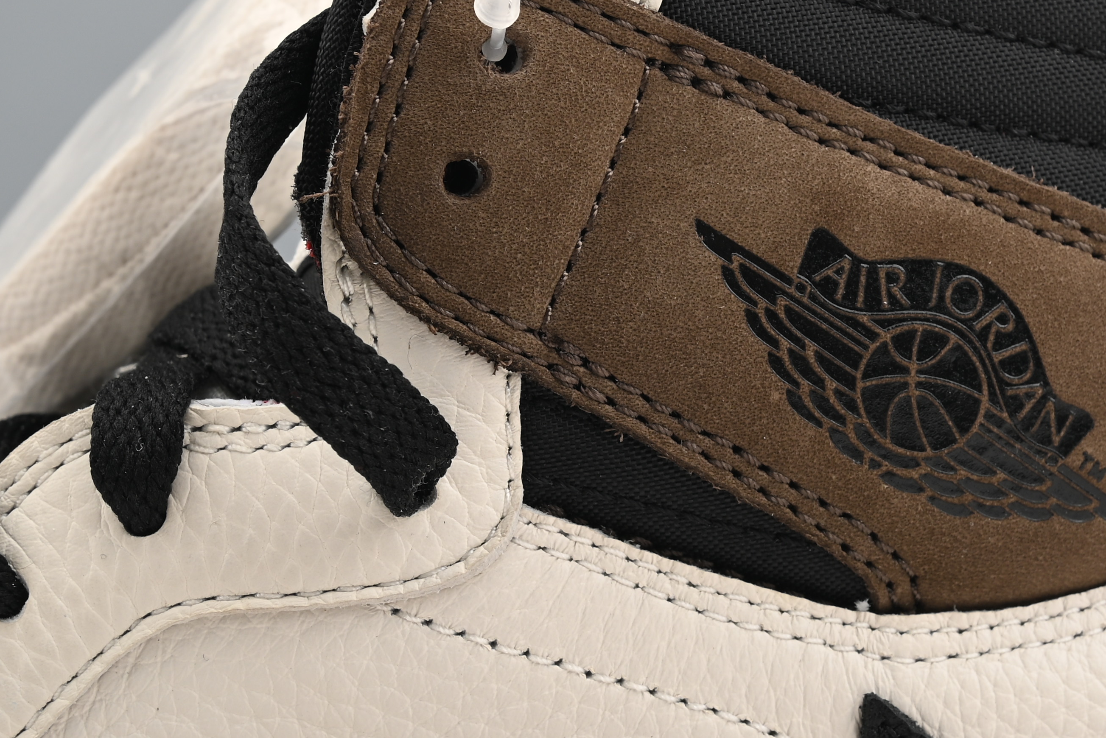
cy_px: 352
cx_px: 665
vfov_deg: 15.2
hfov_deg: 22.6
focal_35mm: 90
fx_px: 2766
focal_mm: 39
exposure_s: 1/200
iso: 100
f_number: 11
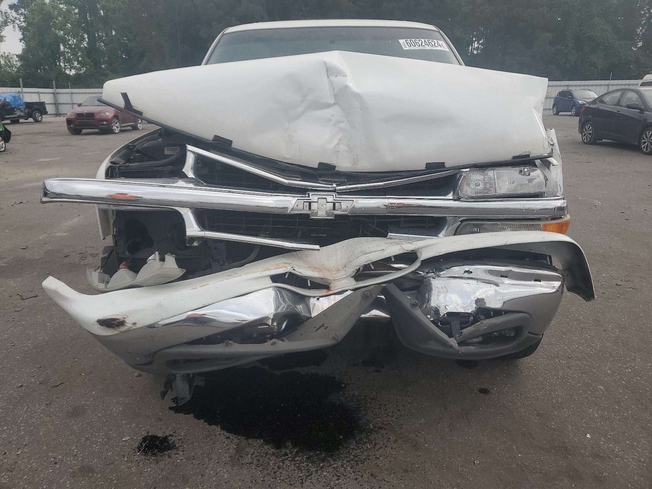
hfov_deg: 67.3
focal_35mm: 26
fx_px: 490
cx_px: 326
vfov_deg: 53.1
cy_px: 244
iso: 50
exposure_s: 1/1667
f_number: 1.5
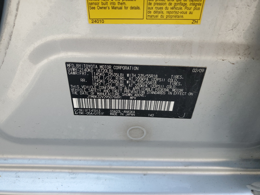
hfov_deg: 67.3
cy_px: 98
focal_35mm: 26
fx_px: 195
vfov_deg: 53.1
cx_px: 130
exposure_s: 1/526
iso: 50
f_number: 1.5
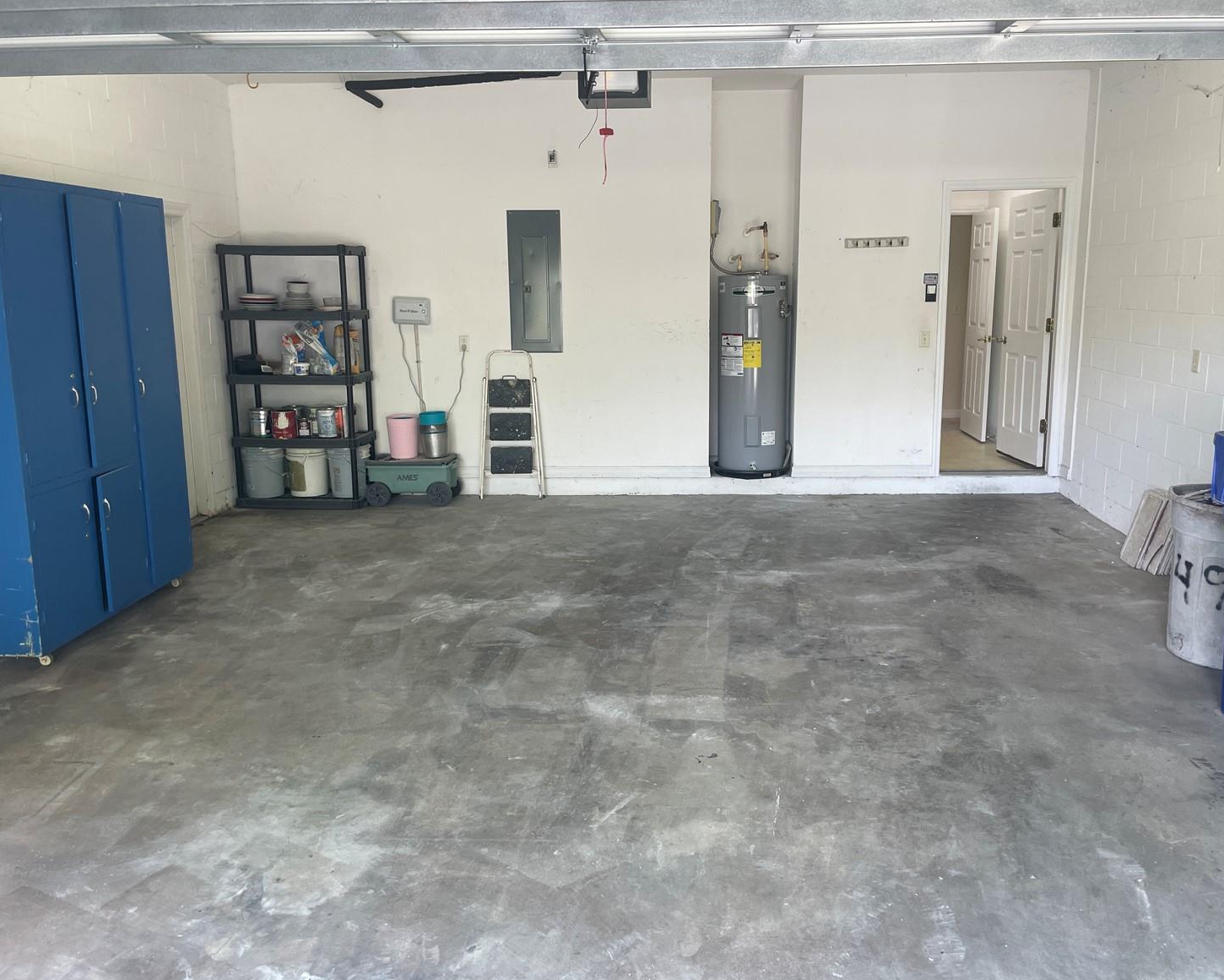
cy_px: 479
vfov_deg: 51.5
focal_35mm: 28
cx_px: 650
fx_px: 1014
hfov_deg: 62.2
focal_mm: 4.2
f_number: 1.6
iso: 50
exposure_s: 1/121
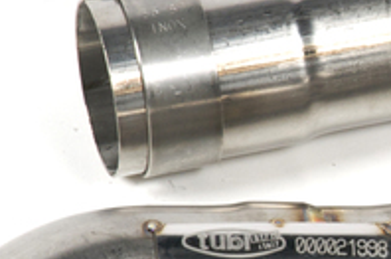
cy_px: 179
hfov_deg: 2.9
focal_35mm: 709
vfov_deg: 1.9
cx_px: 434
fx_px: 7680
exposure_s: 1/125
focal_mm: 85
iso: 200
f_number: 16
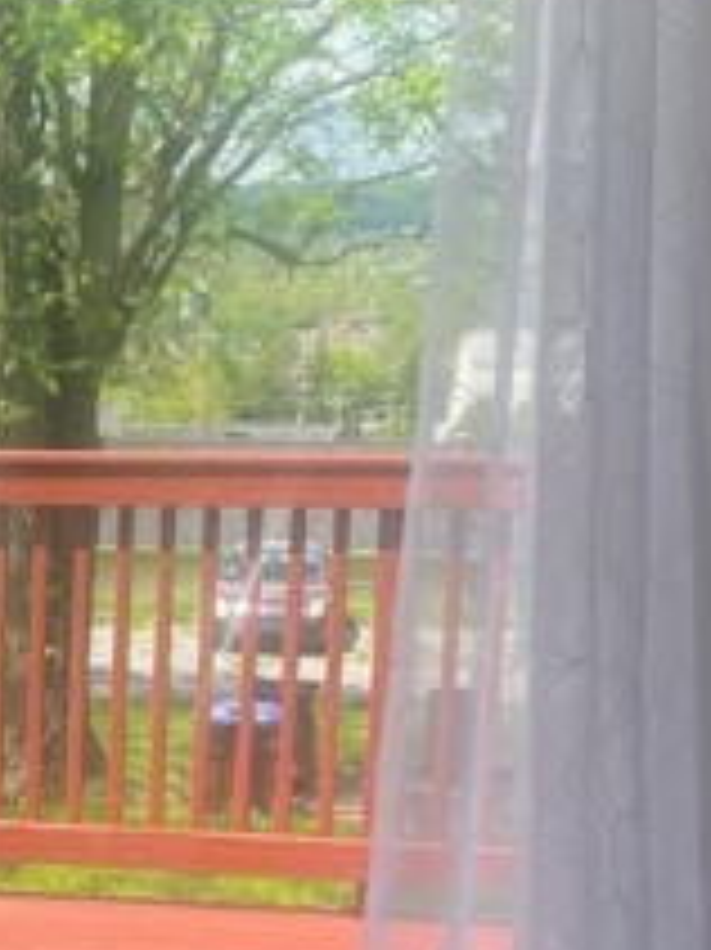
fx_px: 2495
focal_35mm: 91
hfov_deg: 15.5
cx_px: -171
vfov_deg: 21.2
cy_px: 797
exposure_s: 1/1020
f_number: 1.6
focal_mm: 5.1
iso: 32
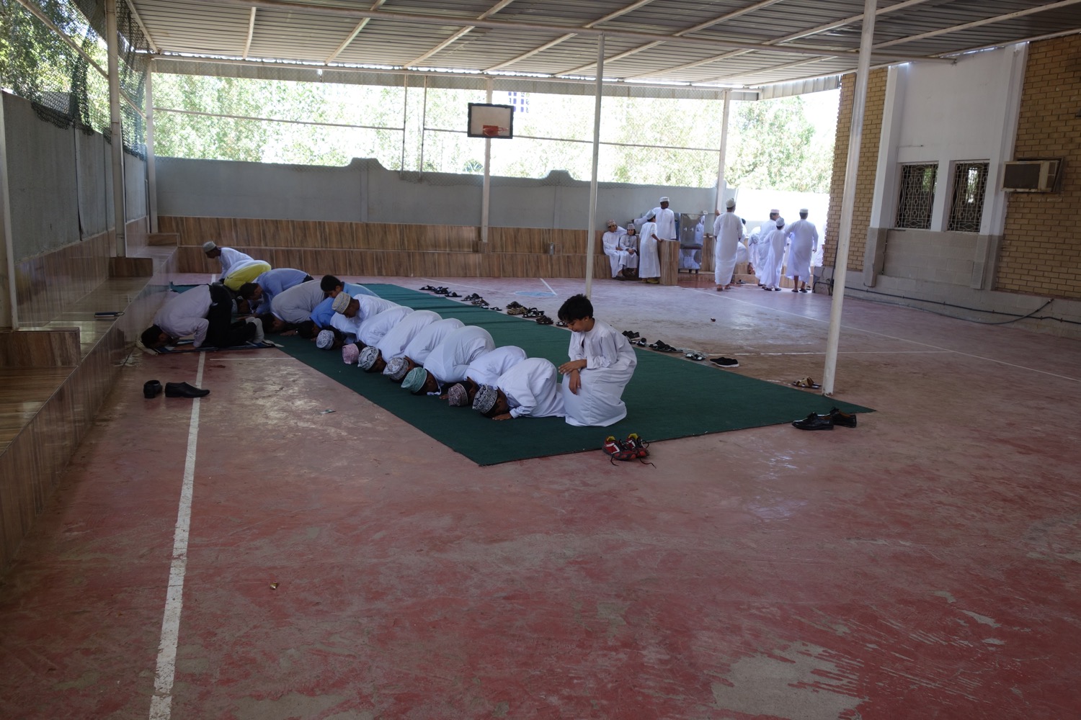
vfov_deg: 46.4
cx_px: 540
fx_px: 841
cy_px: 360
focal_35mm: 28
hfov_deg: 65.5
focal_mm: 10.4
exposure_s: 1/100
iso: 125
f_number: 3.2
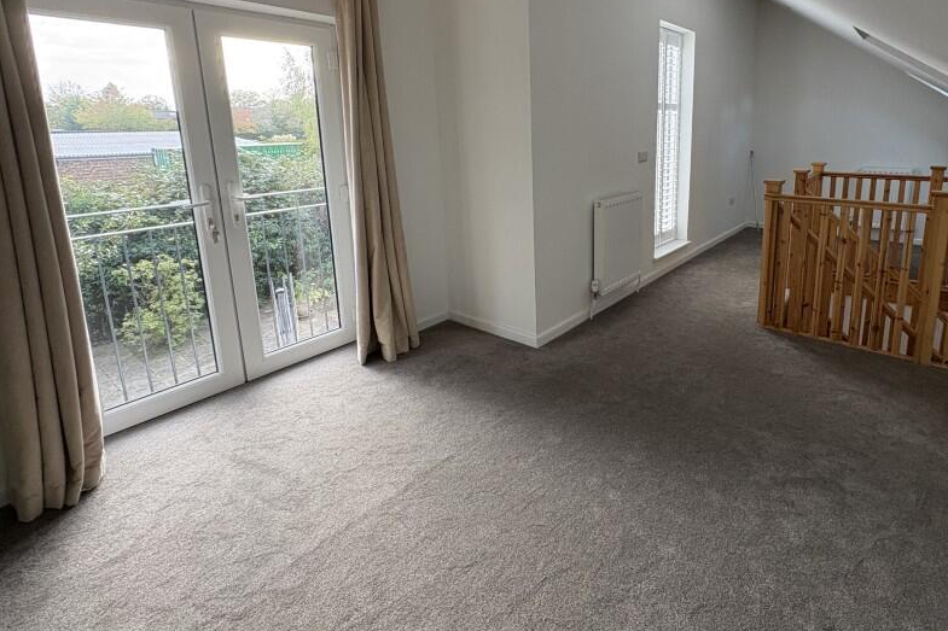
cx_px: 562
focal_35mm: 19
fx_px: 500
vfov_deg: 63.2
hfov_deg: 86.0
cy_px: 220
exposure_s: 1/86
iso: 250
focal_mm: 2.22
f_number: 2.2
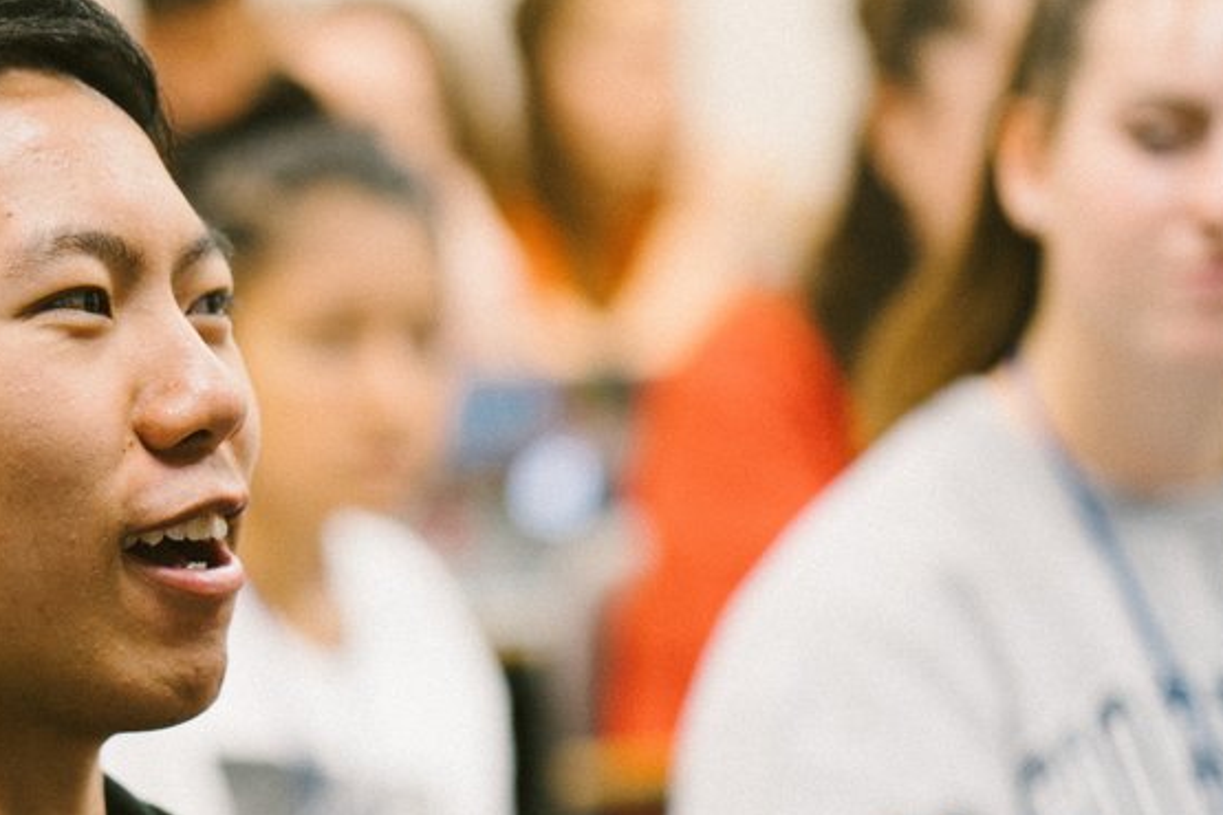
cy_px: 742
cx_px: 162
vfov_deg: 7.4
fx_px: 6318
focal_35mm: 186
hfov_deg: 11.0
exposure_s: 1/250
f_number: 2
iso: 800
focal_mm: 85
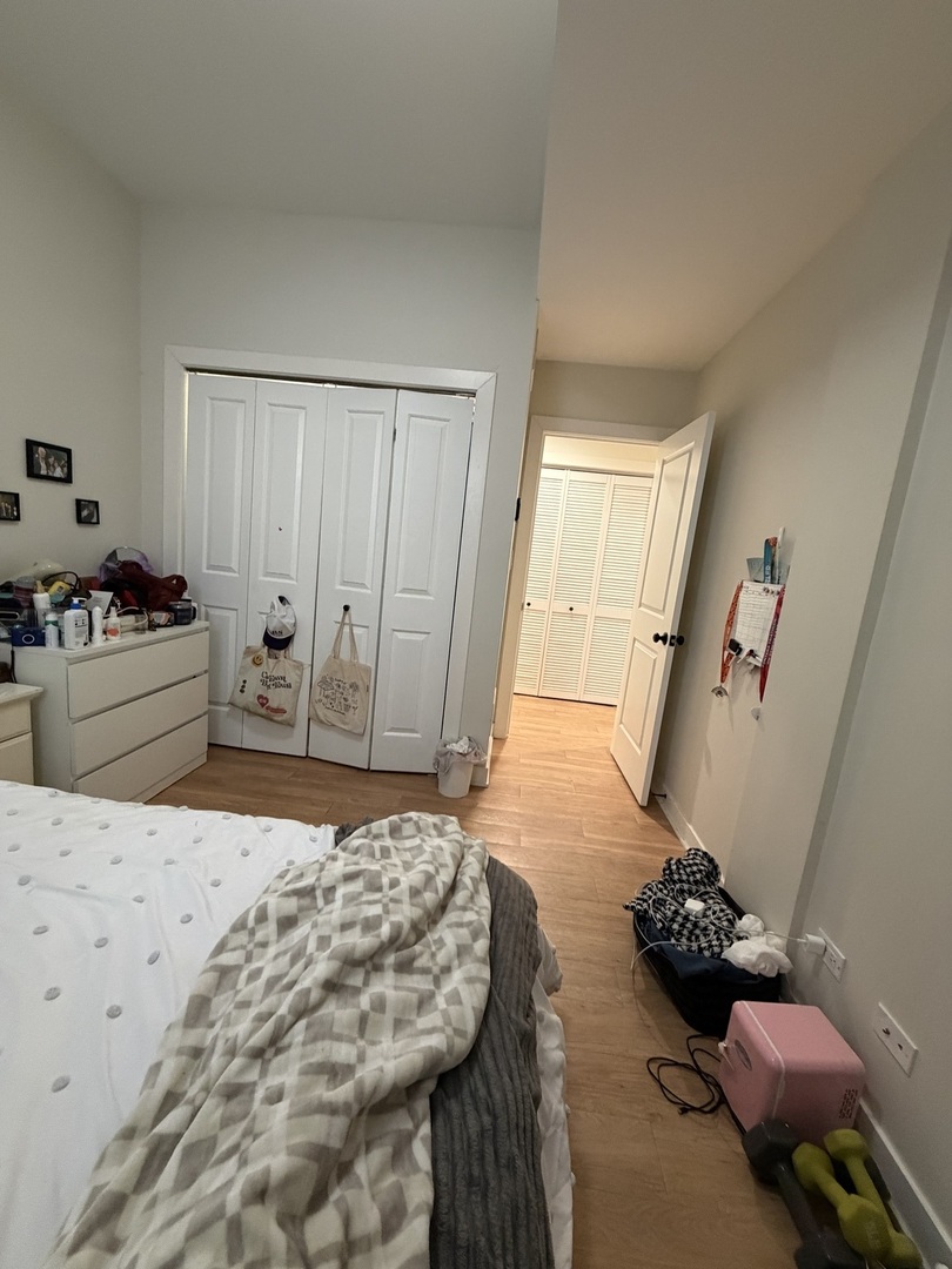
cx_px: 476
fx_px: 513
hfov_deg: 85.7
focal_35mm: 14
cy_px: 634
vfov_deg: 102.1
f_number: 2.2
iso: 500
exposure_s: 1/60
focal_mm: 2.22
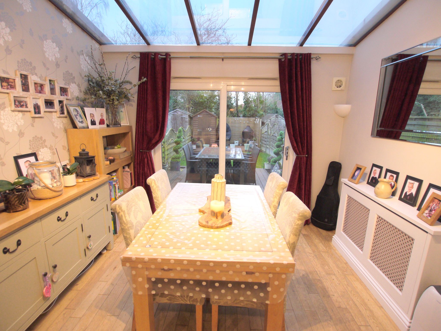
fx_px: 229
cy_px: 166
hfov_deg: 87.8
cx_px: 220
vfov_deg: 71.6
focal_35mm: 18
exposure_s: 1/50
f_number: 4
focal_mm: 9
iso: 400
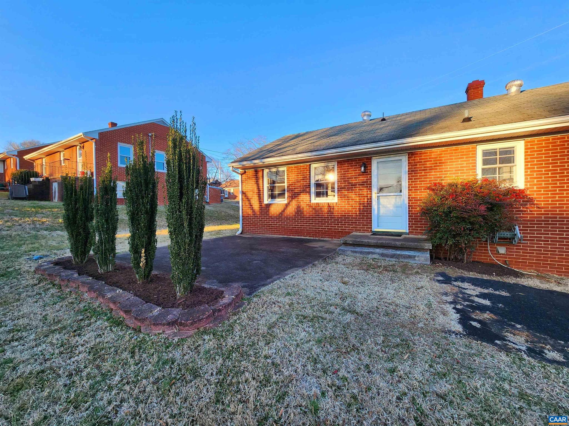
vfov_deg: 89.9
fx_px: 214
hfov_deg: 106.2
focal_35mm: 13
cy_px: 213
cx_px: 284
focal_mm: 2.2
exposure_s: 1/312
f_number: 2.2
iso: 50
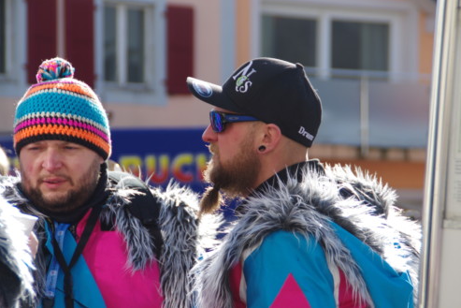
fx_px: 2139
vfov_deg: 8.2
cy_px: 154
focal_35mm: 167
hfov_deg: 12.3
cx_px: 232
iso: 100
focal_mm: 110
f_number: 5.6
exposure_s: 1/200
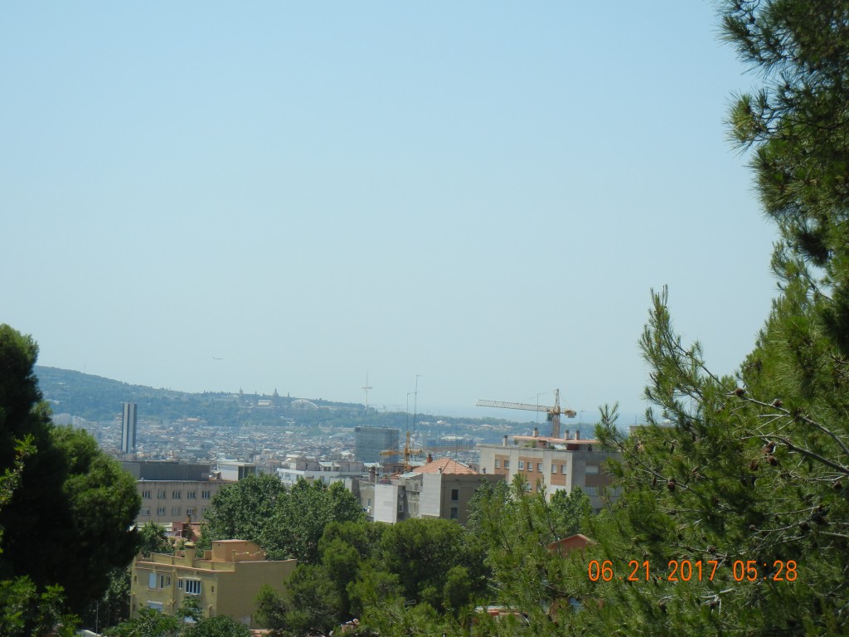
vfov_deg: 16.6
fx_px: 2183
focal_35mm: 89
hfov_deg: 22.0
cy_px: 318
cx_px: 424
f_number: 8.8
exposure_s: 1/308
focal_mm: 16
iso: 160
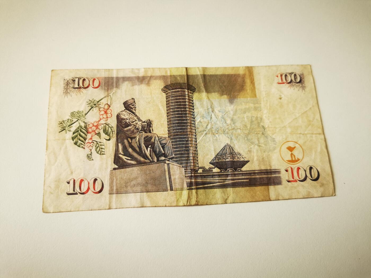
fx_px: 289
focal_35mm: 27
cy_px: 139
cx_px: 186
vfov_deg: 51.4
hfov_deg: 65.3
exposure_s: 1/100
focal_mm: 5.56
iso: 160
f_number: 1.6
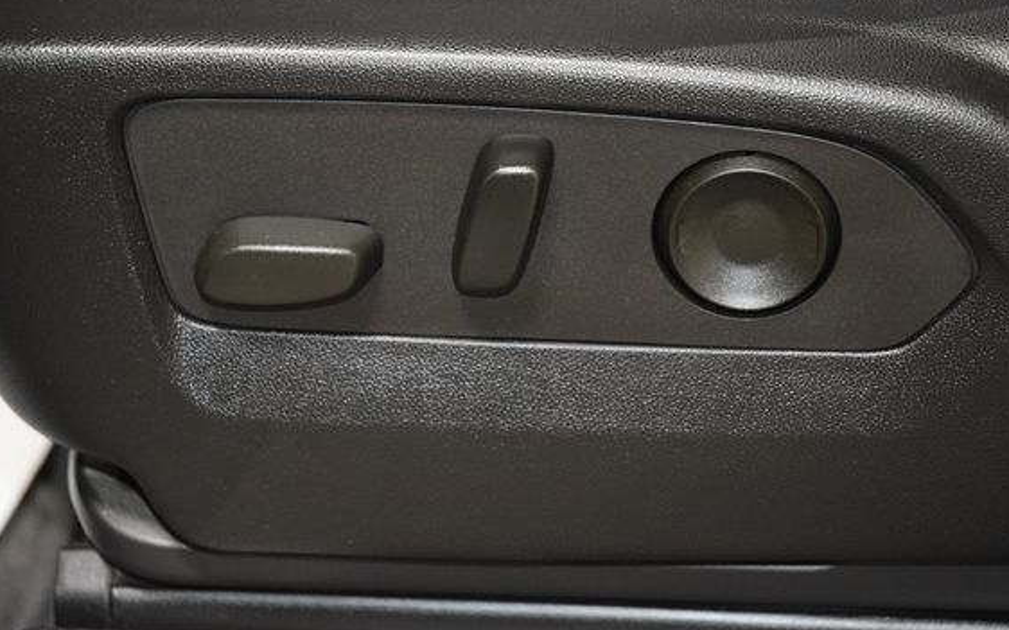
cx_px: 528
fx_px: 3354
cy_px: 256
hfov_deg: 17.1
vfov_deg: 10.7
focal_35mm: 122
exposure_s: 1/40
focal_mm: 70
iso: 3200
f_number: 4.5
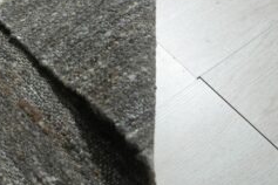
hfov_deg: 21.4
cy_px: -27
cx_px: -18
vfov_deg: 14.6
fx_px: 703
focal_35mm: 91
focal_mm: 36
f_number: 5
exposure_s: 1/200
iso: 800
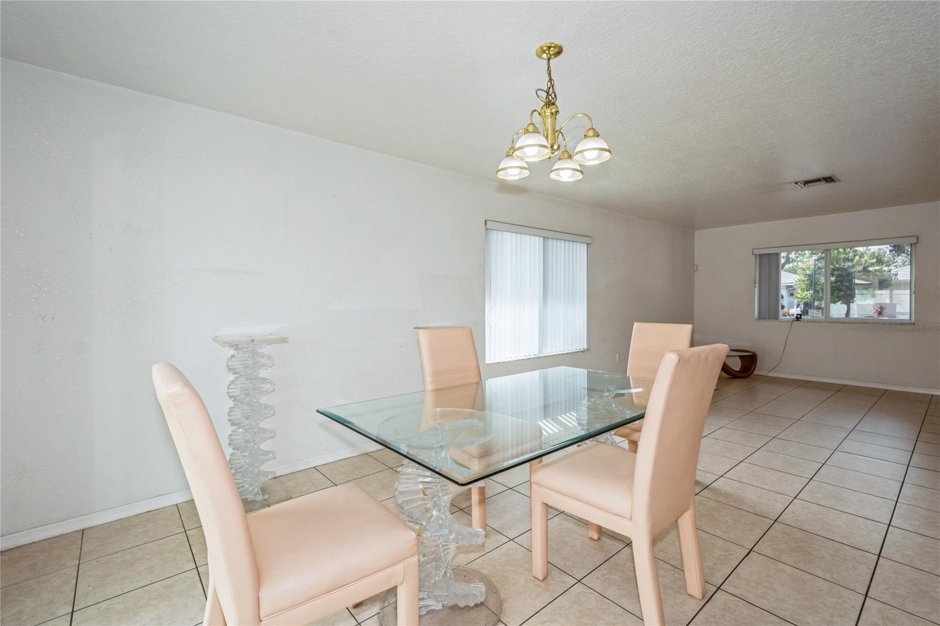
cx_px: 470
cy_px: 313
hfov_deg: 100.4
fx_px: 392
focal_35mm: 15
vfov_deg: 77.3
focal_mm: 10
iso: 250
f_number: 5.6
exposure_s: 1/125
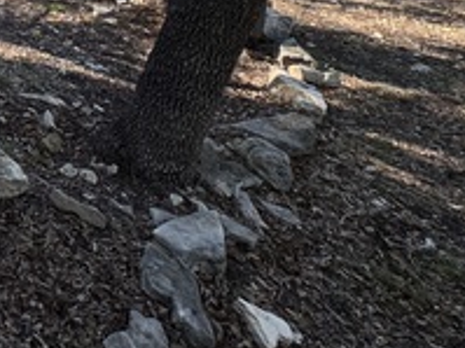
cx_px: -122
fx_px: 604
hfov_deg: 32.8
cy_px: -149
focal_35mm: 45
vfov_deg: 25.6
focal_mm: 2.22
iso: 50
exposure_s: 1/505
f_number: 2.2
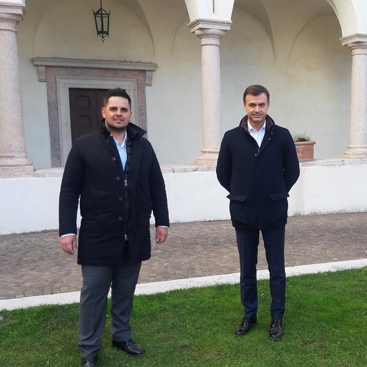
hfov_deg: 41.2
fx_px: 480
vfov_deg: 41.9
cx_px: 253
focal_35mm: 40
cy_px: 189
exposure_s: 1/128
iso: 40
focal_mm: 3.93
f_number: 1.7
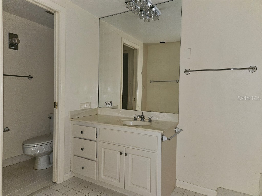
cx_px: 131
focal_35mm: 23
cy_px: 98
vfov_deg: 58.9
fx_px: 174
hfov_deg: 73.9
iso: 125
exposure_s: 1/23.3
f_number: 1.8
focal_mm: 5.4
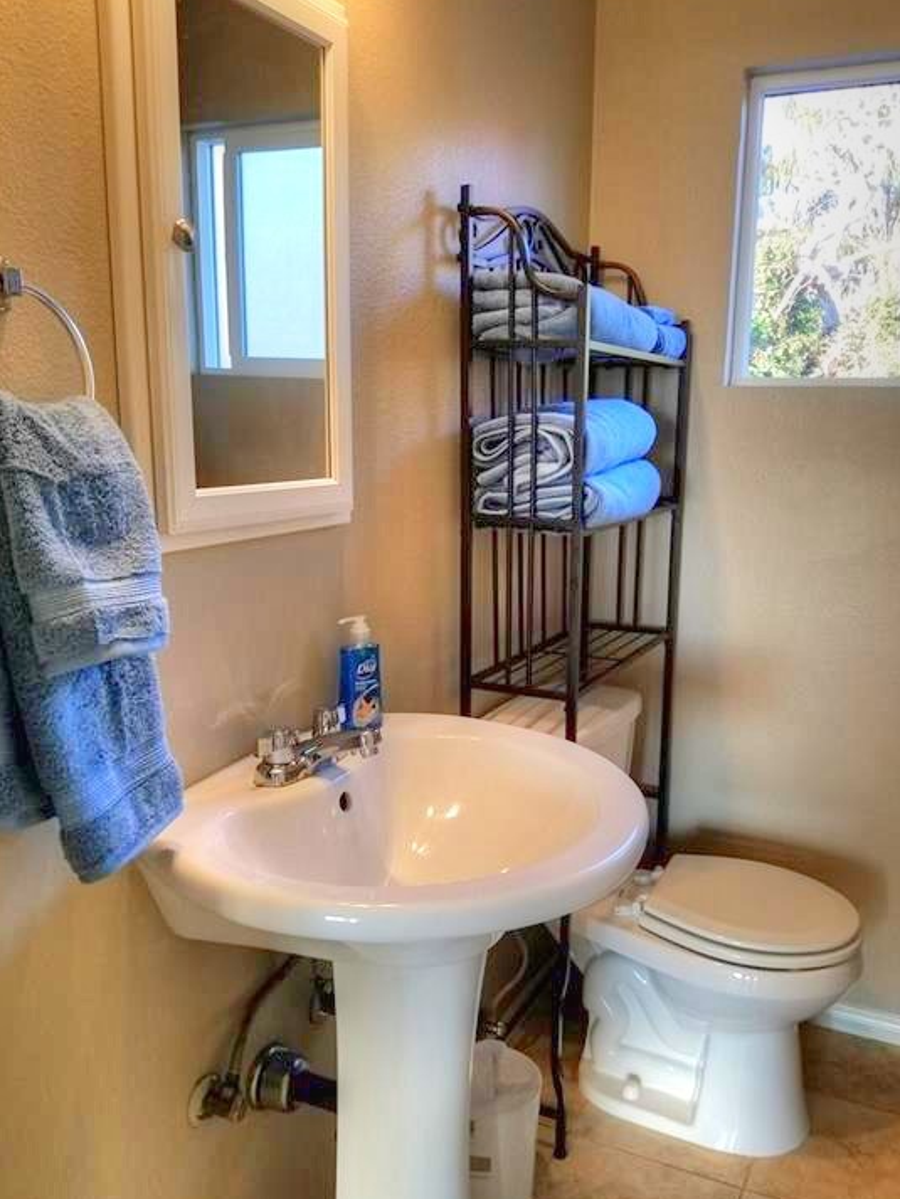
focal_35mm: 28
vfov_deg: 63.4
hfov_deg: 49.7
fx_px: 970
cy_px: 631
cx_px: 471
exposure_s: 1/120
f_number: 1.7
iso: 80
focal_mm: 4.2
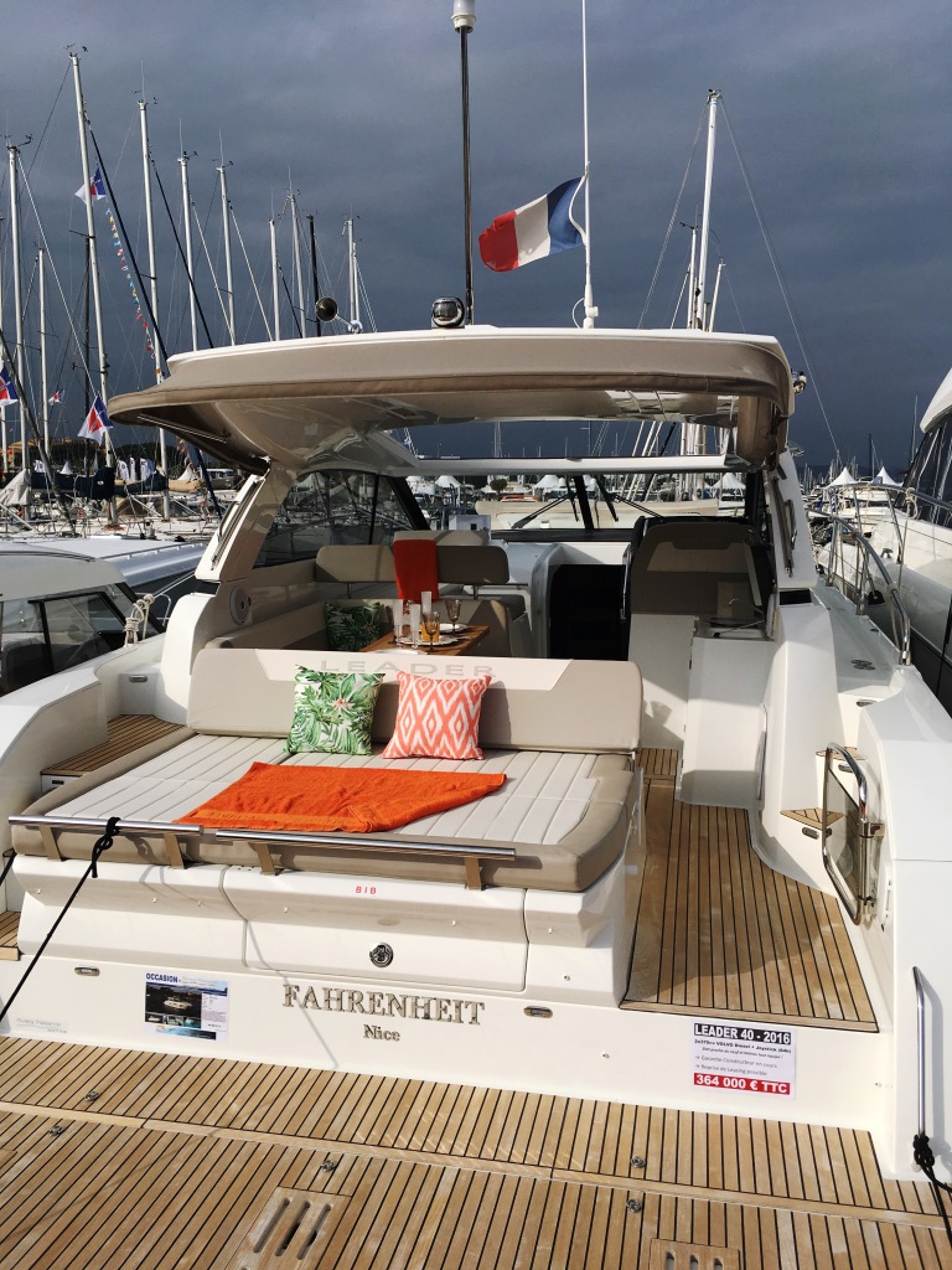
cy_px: 635
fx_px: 1063
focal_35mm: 29
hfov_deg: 48.2
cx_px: 476
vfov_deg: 61.7
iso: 25
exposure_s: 1/3663
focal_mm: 4.15
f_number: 2.2
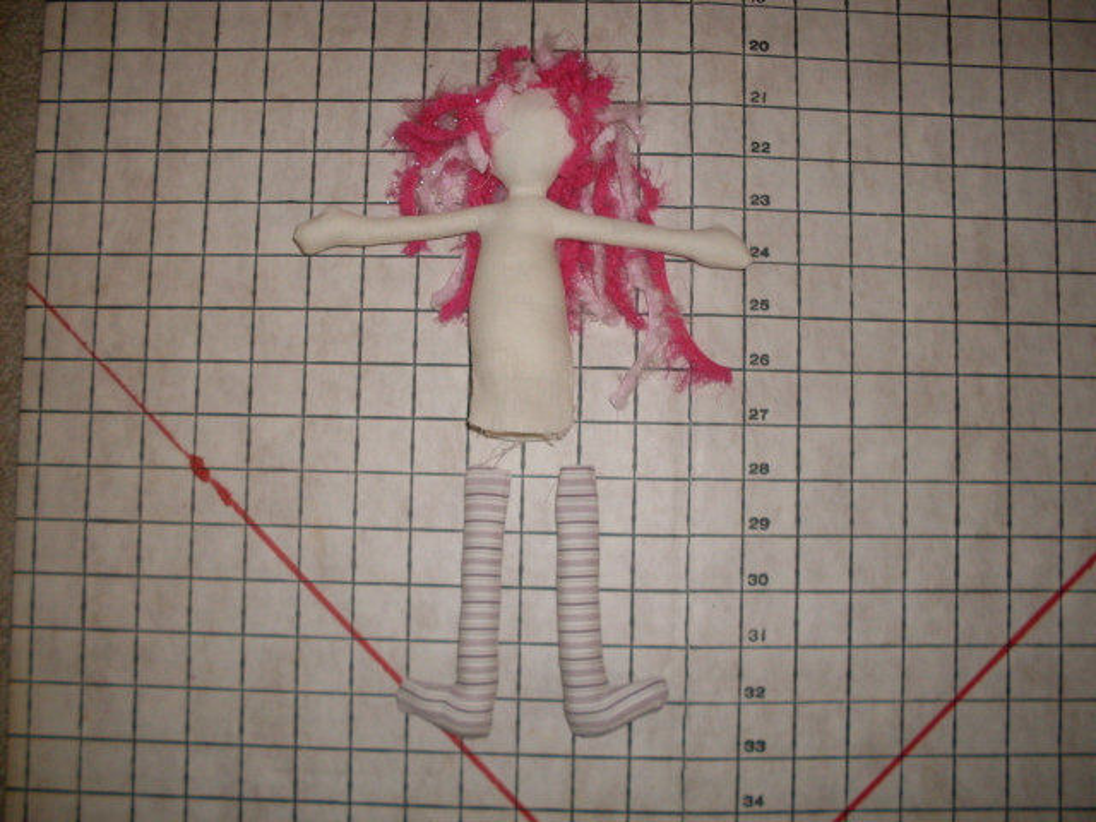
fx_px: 1203
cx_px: 548
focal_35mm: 38
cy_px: 411
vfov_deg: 37.7
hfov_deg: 49.0
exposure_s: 1/45
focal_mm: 6.3
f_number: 2.8
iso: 100
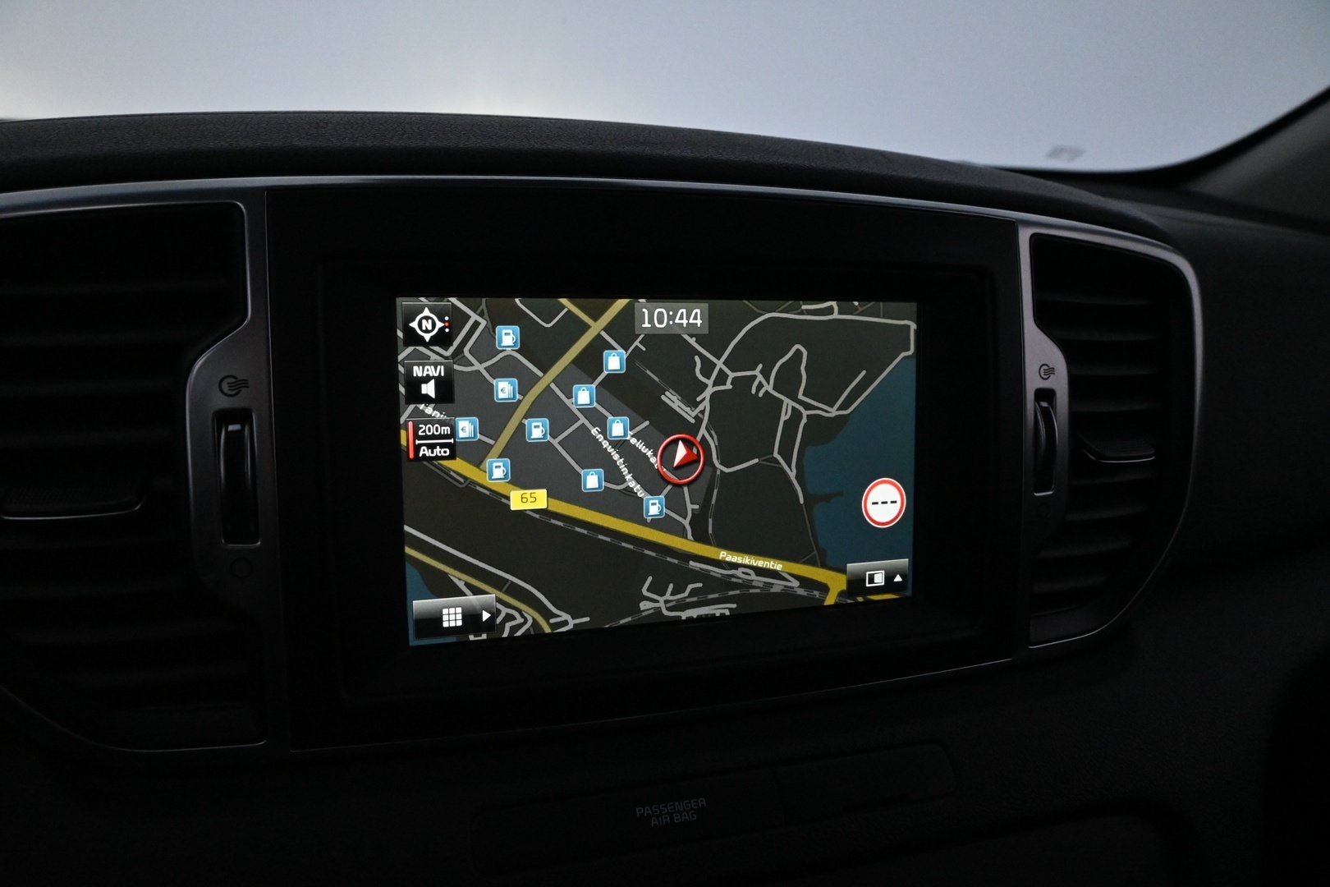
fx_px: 997
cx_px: 665
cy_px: 444
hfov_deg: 67.4
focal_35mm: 27
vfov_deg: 47.9
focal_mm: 18
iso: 5000
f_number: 6.3
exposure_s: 1/200
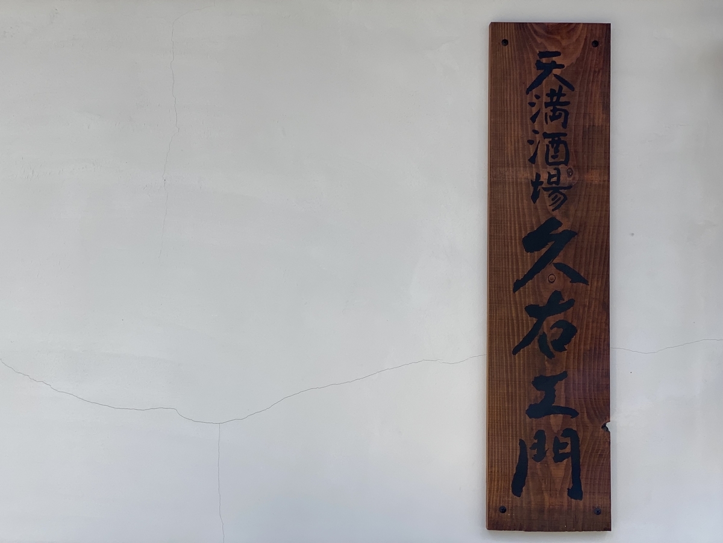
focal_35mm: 52
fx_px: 1086
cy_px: 272
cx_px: 362
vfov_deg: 28.0
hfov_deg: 36.8
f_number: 2
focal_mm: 6
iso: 20
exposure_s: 1/675
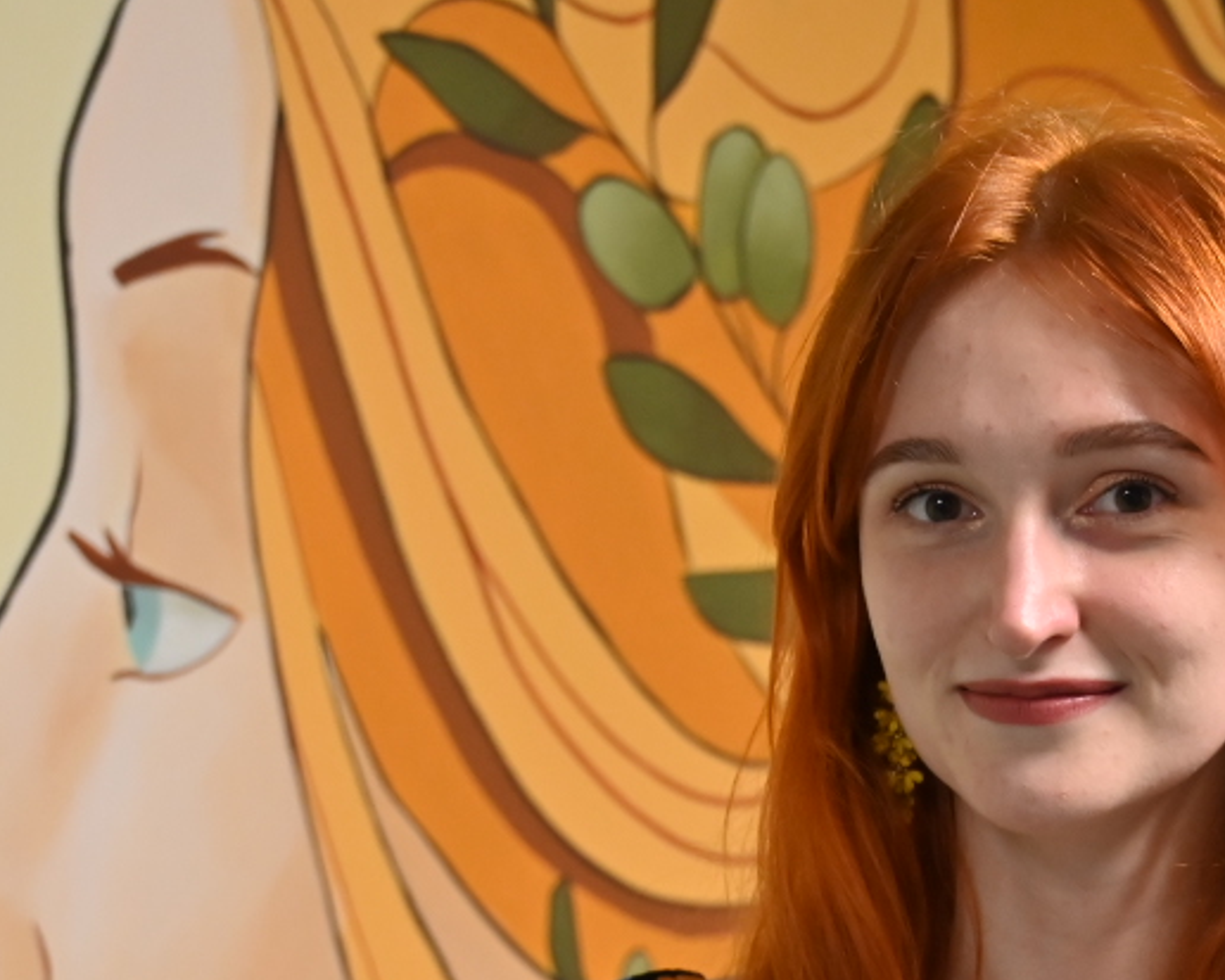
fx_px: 4061
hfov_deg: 17.2
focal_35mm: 112
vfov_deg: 13.6
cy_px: 890
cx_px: 584
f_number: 4
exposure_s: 1/100
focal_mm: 38
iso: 1250
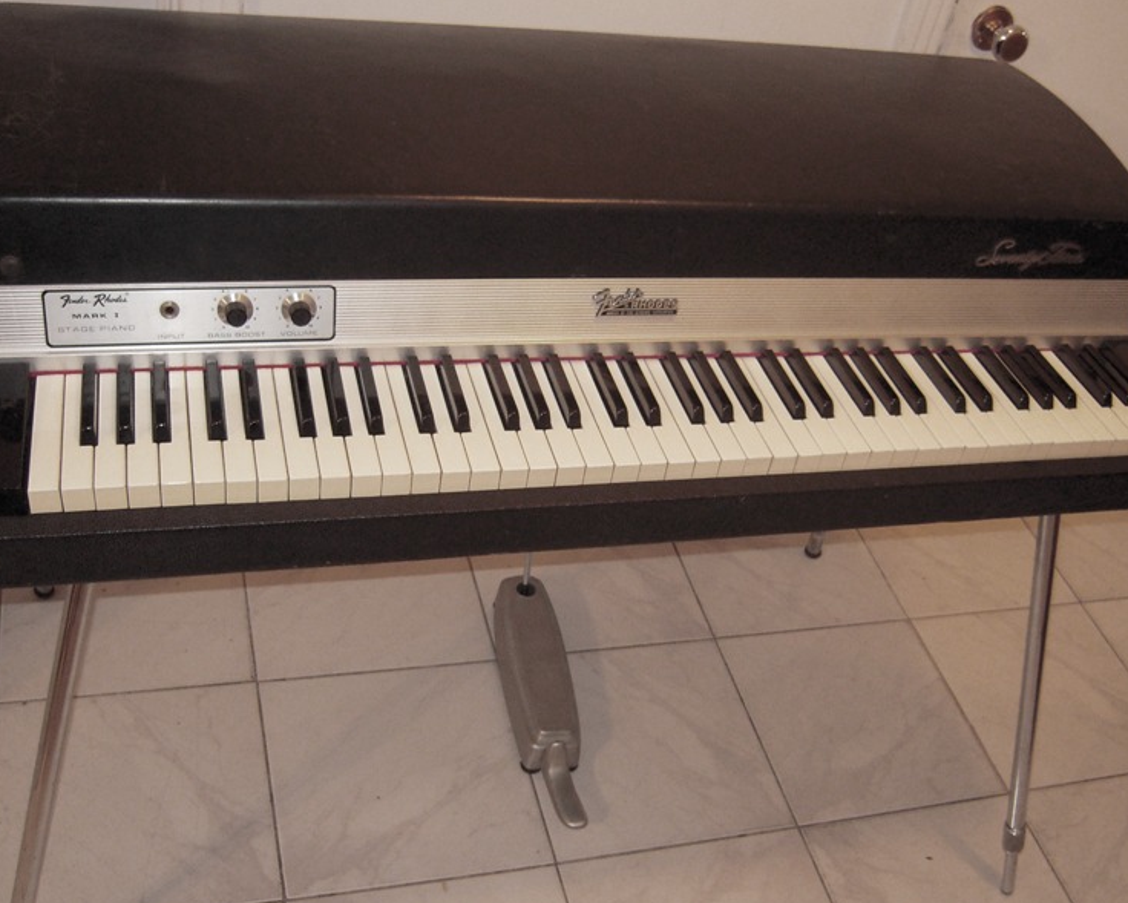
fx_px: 1269
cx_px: 553
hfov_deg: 47.9
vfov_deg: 39.1
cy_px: 506
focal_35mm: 38
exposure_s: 1/25
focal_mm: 5
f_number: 2.7
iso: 400
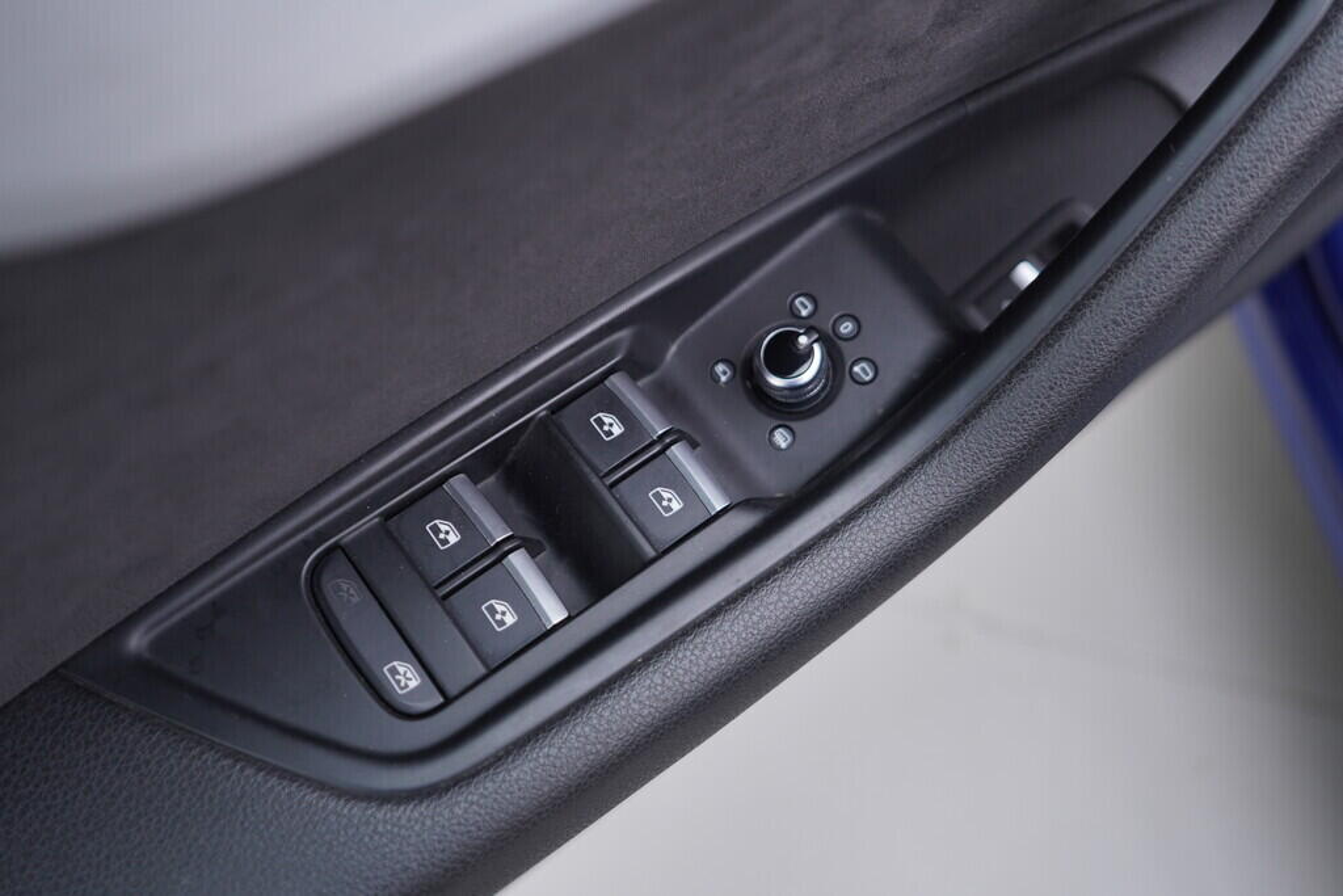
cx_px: 672
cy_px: 448
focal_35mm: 36
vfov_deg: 36.9
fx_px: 1343
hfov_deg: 53.1
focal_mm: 24
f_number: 2.8
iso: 125
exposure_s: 1/40
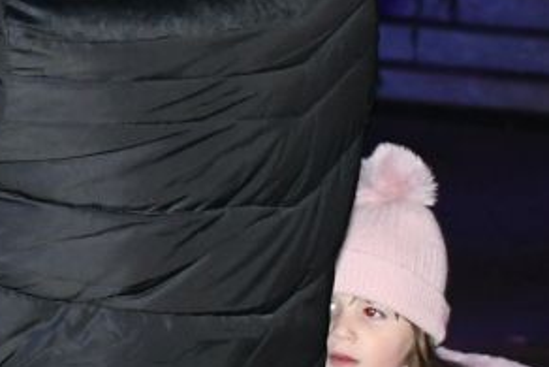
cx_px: -630
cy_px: -15
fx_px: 4287
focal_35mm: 281
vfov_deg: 4.9
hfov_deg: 7.0
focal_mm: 38
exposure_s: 1/80
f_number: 4.2
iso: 2000
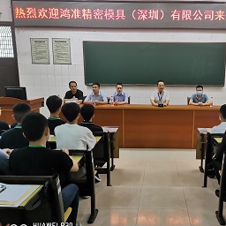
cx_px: 158
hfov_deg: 47.3
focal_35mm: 34
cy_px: 120
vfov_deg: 48.4
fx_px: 251
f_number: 1.8
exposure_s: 1/50
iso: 250
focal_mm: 5.58
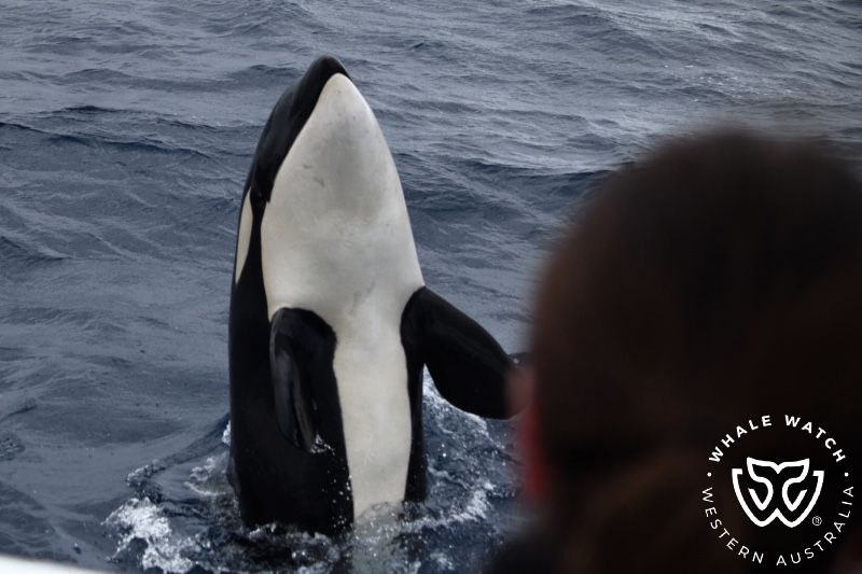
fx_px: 1436
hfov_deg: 33.4
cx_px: 431
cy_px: 287
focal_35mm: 60
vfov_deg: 22.6
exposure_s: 1/8000
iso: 900
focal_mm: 60
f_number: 4.5
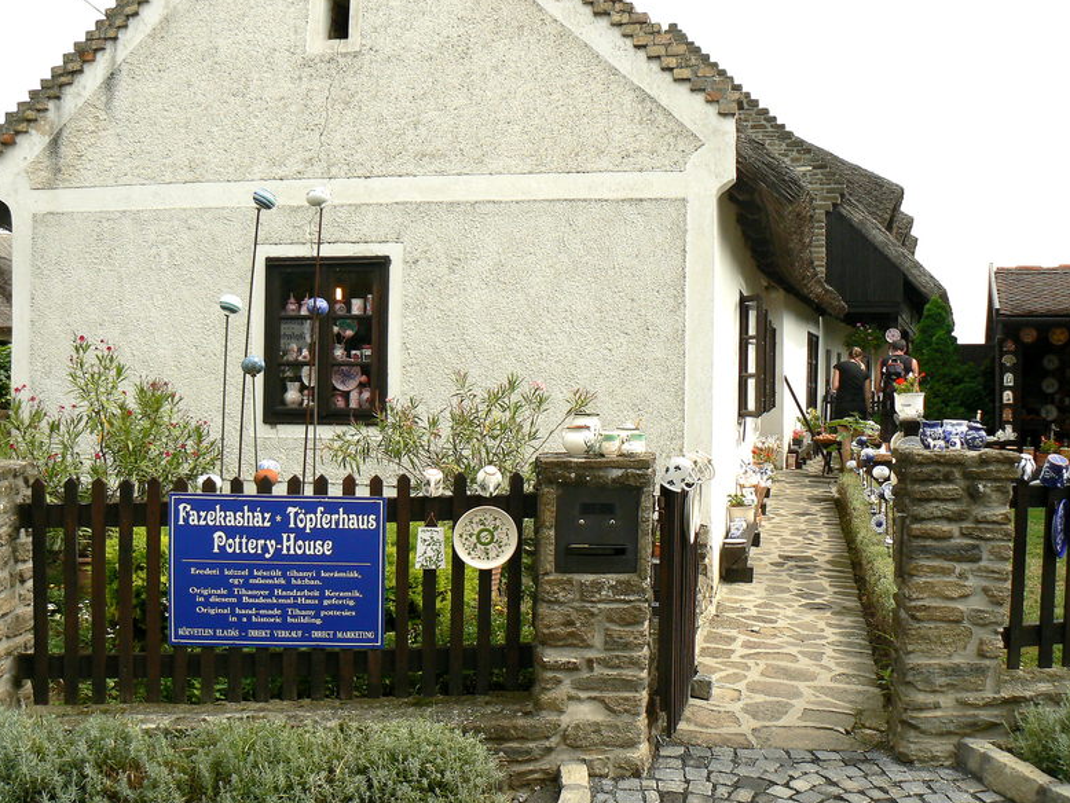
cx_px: 524
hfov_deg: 50.1
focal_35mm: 37
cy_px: 404
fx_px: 1144
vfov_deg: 38.7
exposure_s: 1/320
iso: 80
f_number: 5.6
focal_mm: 6
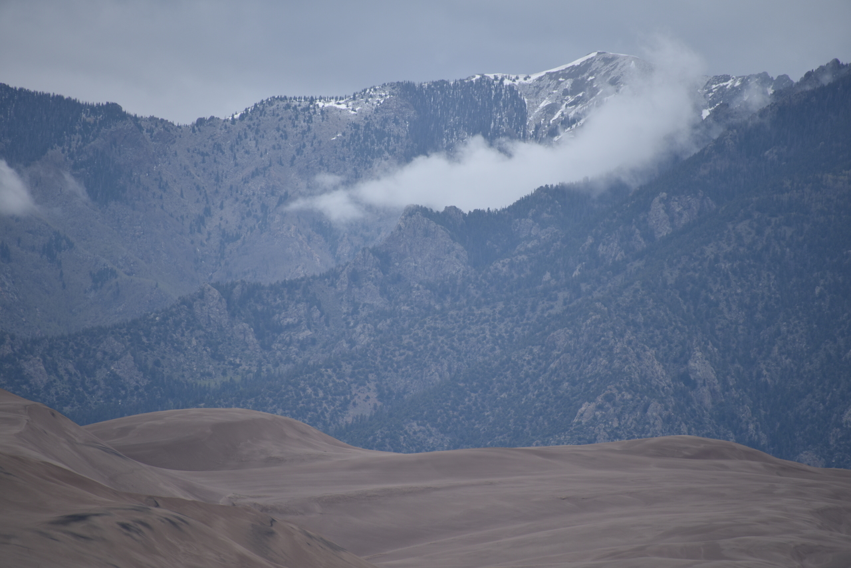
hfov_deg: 6.9
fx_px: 7093
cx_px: 426
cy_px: 284
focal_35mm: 300
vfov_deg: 4.6
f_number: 5.6
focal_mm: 300
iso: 110
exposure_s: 1/640
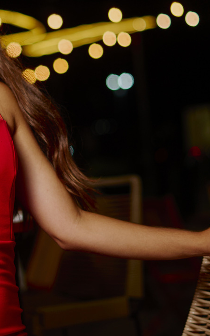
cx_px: 6
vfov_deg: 16.3
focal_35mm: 128
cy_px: 104
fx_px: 1172
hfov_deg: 10.2
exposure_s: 1/250
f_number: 1.8
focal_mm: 50
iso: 200
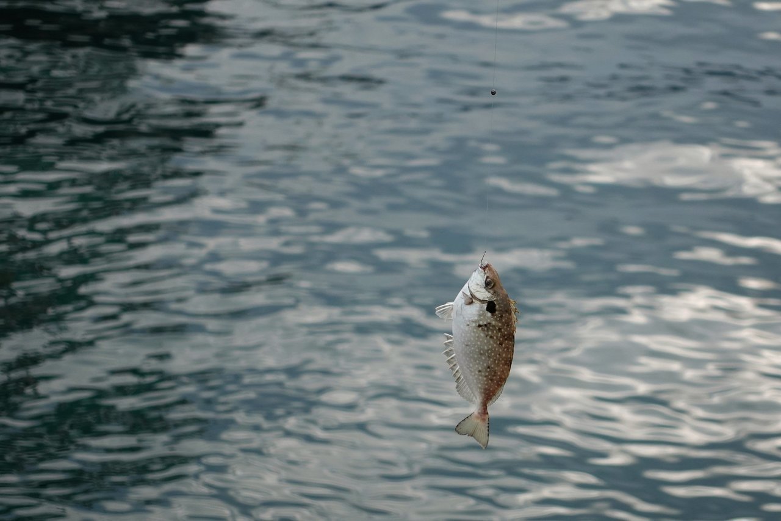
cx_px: 390
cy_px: 260
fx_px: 1518
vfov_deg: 19.5
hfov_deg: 28.8
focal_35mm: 70
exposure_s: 1/640
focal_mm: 25.7
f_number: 2.8
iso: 125
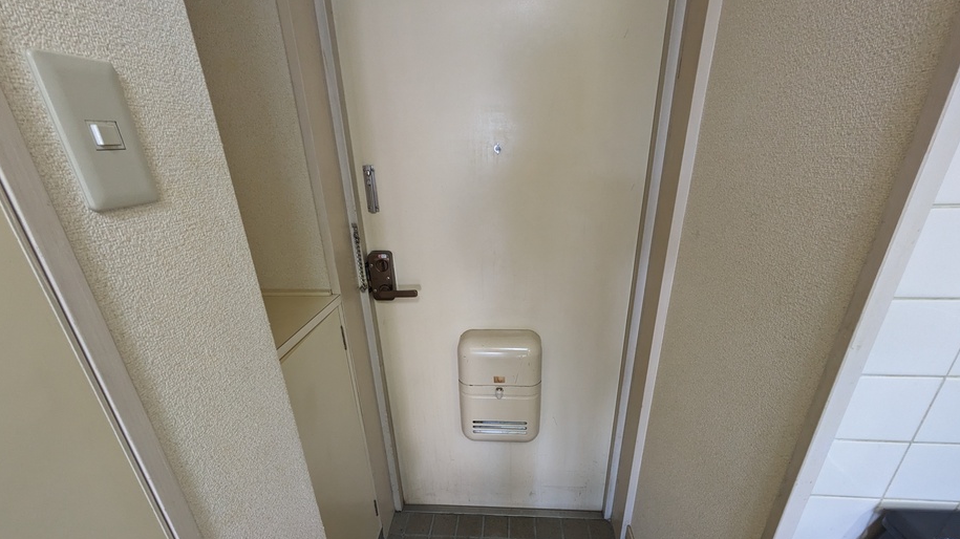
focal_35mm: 16
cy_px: 317
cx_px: 482
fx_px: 407
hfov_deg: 99.4
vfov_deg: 66.5
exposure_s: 1/24
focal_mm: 1.83
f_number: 2.2
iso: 162
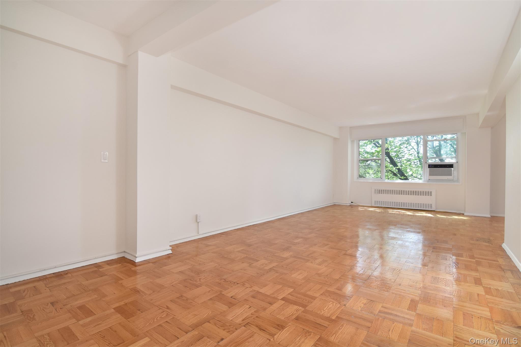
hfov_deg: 95.0
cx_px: 260
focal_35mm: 16
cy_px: 174
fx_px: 239
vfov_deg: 72.0
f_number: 8
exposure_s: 1/100
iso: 640
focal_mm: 11
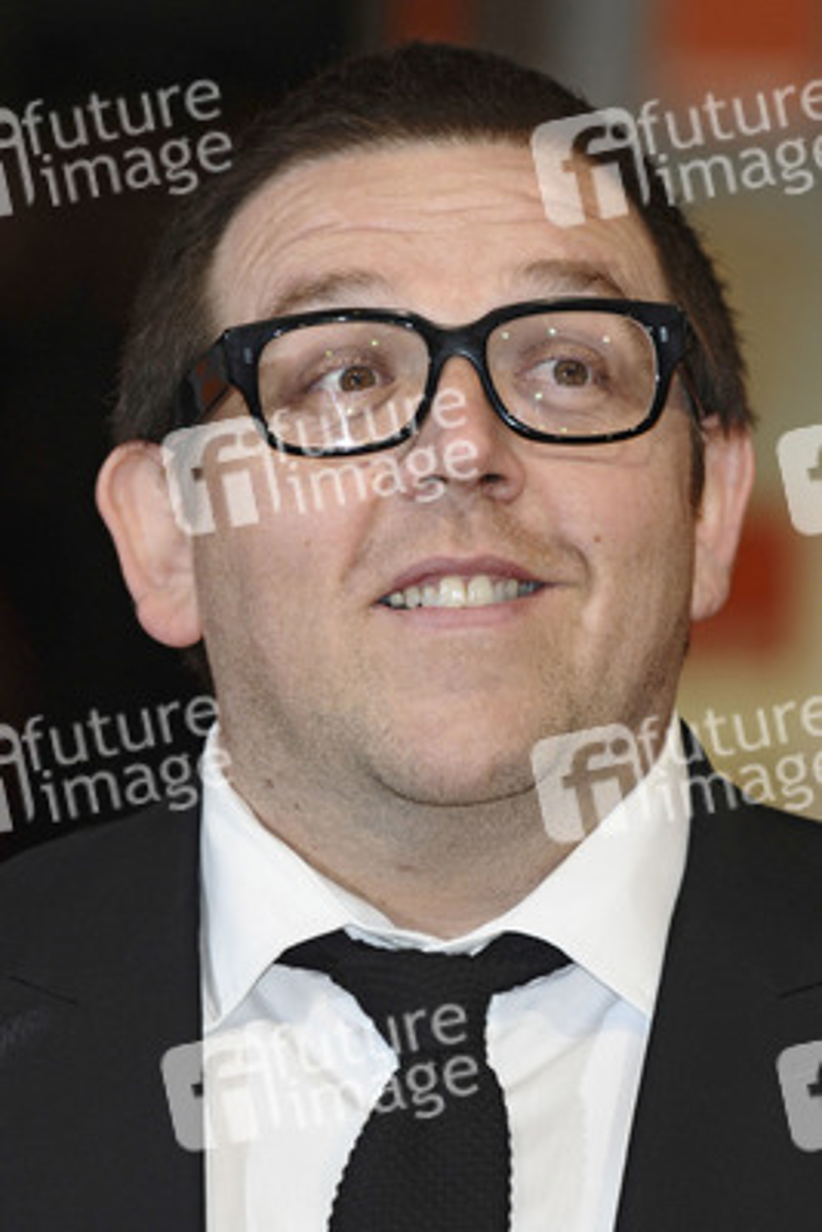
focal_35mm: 300
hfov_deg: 4.6
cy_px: 616
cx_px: 411
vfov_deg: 6.9
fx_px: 10265
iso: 320
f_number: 4.5
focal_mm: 200
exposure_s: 1/200
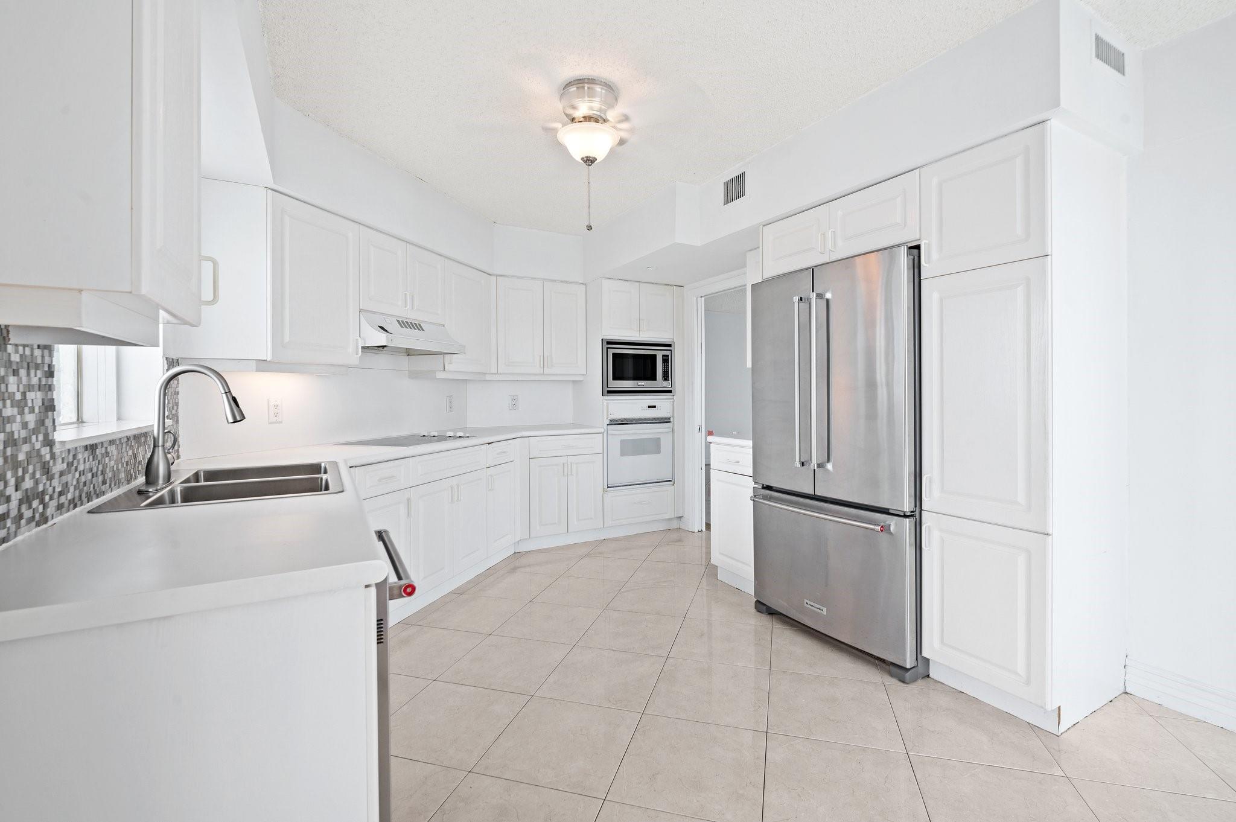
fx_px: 549
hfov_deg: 96.8
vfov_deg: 73.7
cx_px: 618
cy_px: 411
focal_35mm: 16
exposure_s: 1/8
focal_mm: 16
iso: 200
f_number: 8
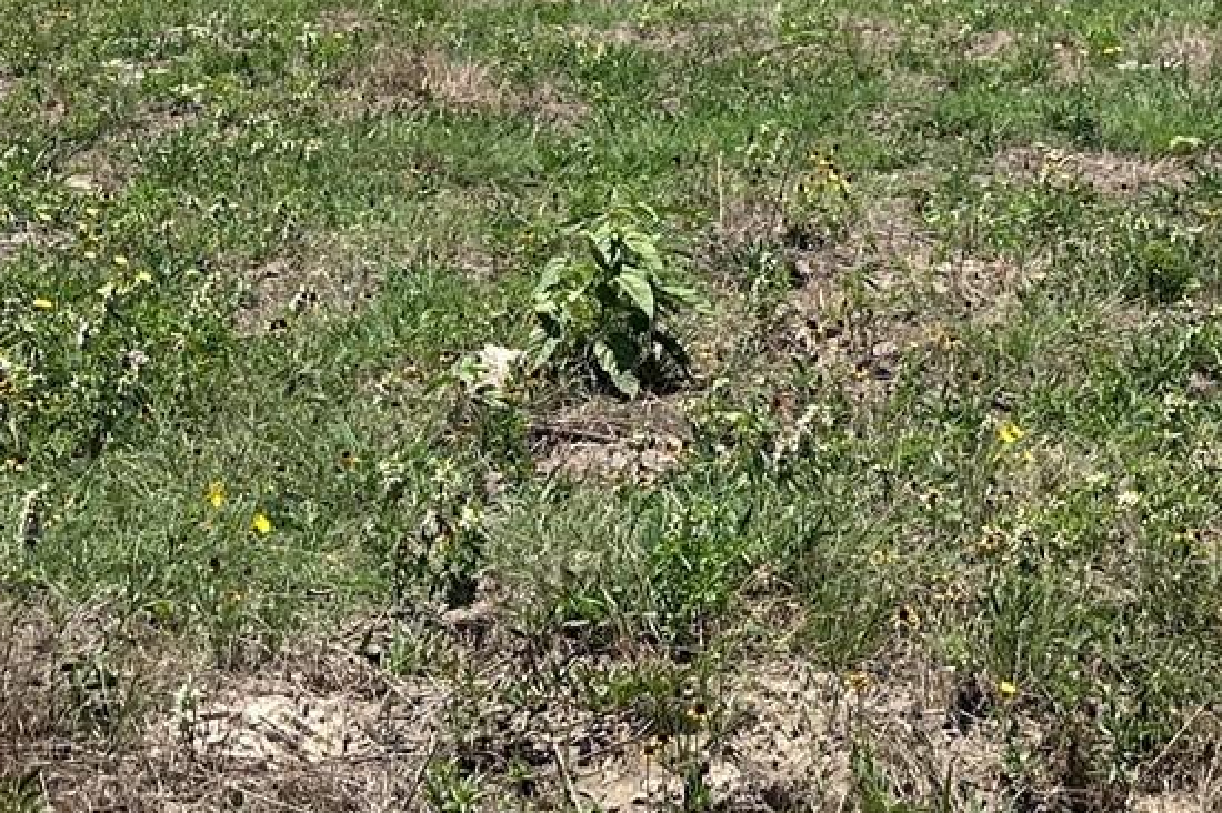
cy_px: -289
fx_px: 3155
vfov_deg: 14.0
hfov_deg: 21.7
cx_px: 924
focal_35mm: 93
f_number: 1.78
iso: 80
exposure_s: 1/5000
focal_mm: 6.86
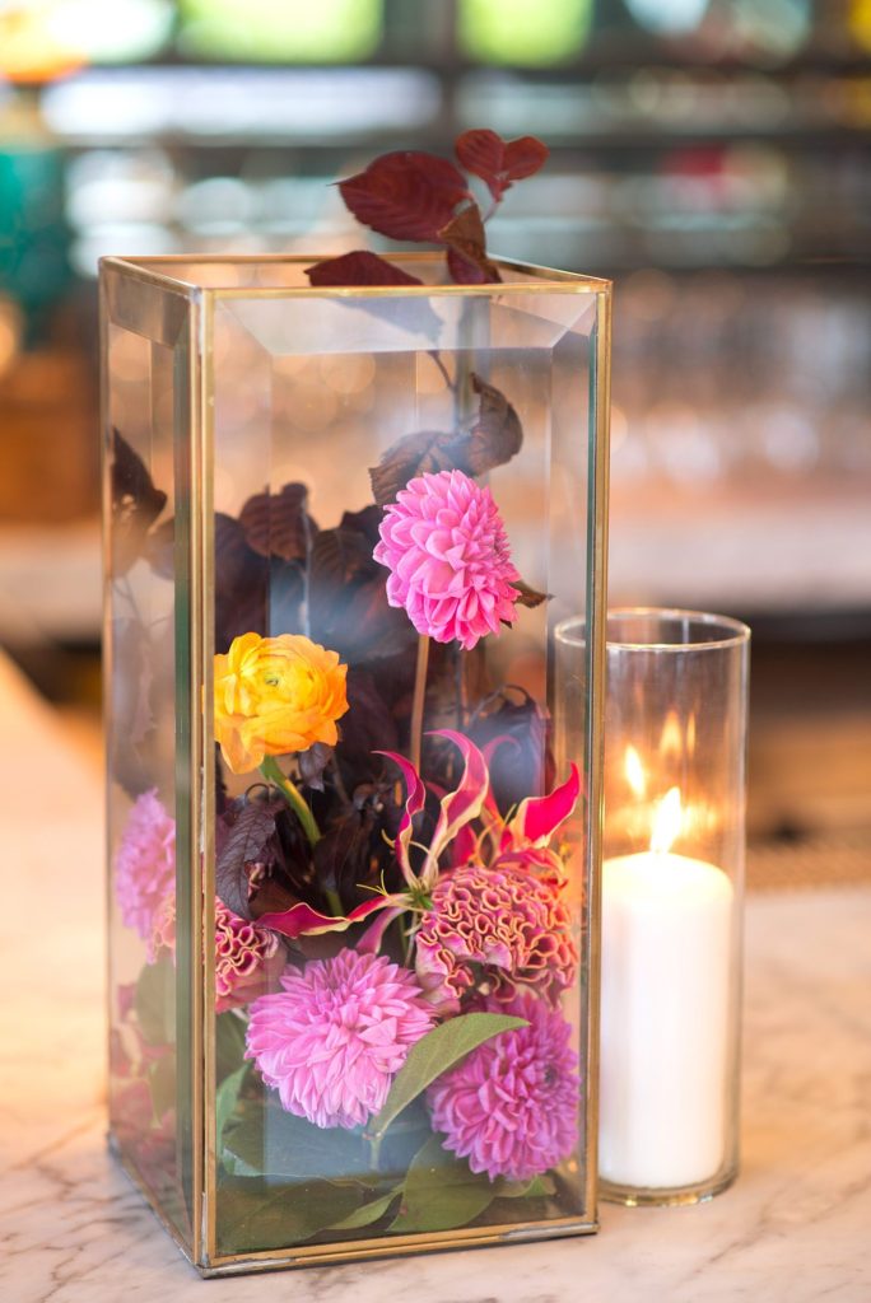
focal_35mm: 85
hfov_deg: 16.1
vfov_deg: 23.9
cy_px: 652
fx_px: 3080
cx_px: 436
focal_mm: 85
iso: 200
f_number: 2.2
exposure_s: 1/15
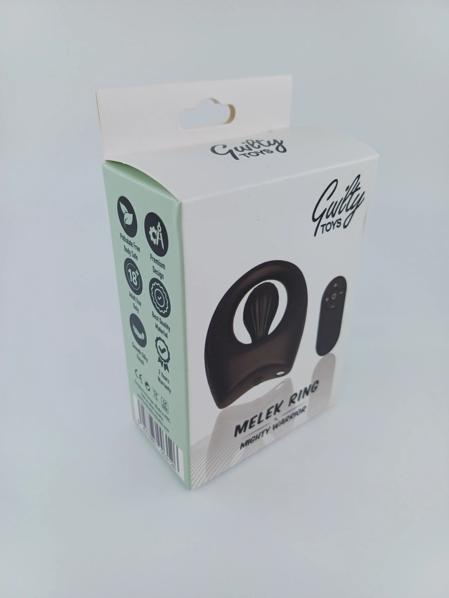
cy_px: 299
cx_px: 224
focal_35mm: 25
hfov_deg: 54.9
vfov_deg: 69.4
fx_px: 432
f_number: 1.8
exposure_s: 1/537
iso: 50
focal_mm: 4.65
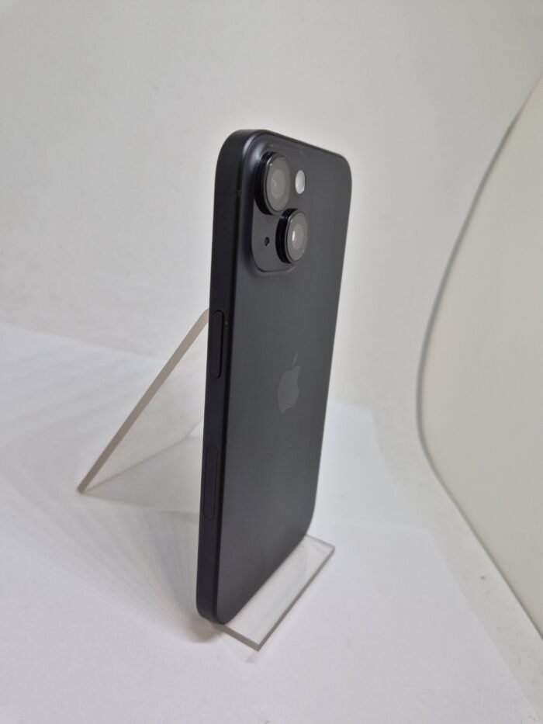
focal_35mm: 23
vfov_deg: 73.9
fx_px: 481
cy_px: 362
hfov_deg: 58.9
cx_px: 272
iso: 80
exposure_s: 1/180
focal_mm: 5.4
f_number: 1.8
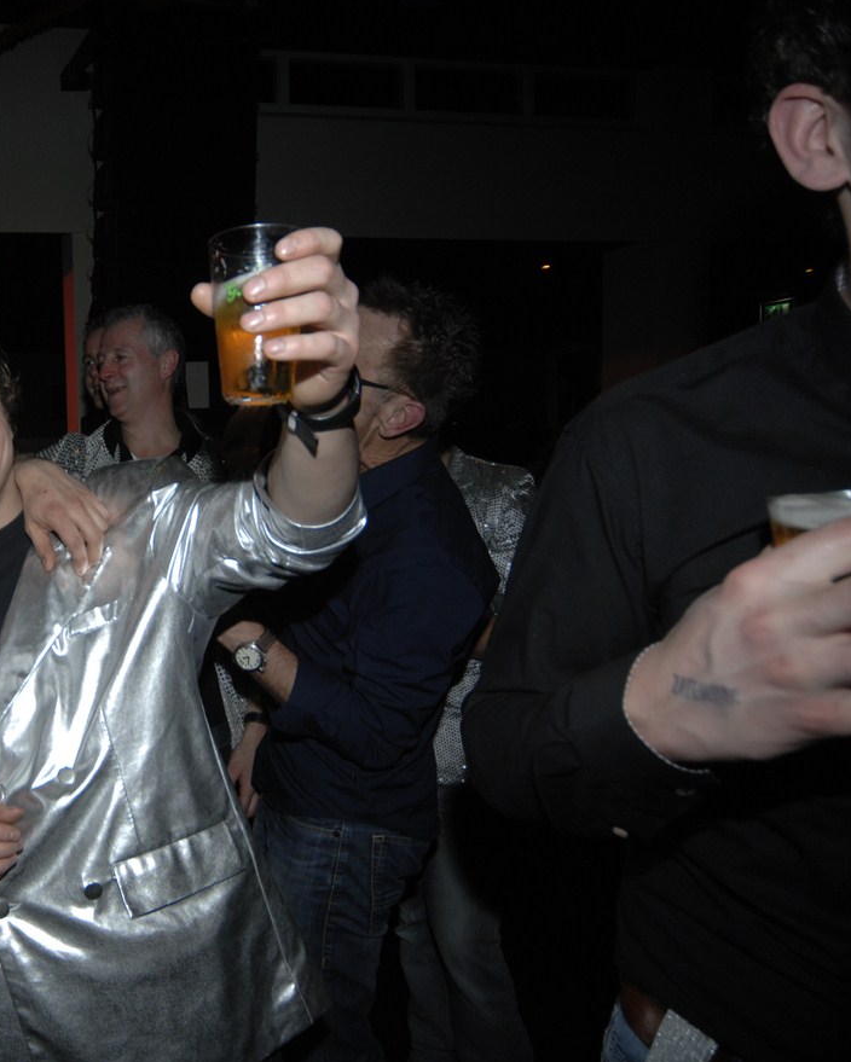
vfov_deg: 66.0
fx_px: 818
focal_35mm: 26
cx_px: 37
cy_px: 521
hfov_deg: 47.4
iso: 250
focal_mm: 12
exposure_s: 1/60
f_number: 5
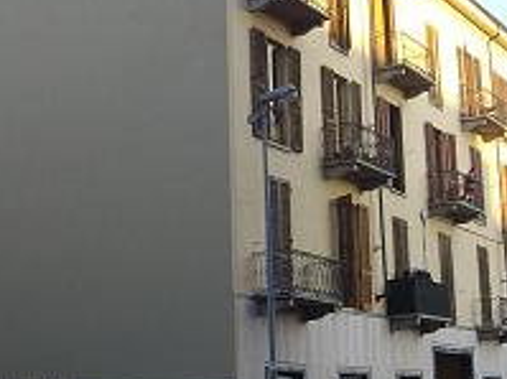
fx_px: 1112
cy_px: 109
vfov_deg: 19.3
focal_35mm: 76
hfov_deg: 25.6
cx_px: 214
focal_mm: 6.2
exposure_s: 1/125
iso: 80
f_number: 2.8
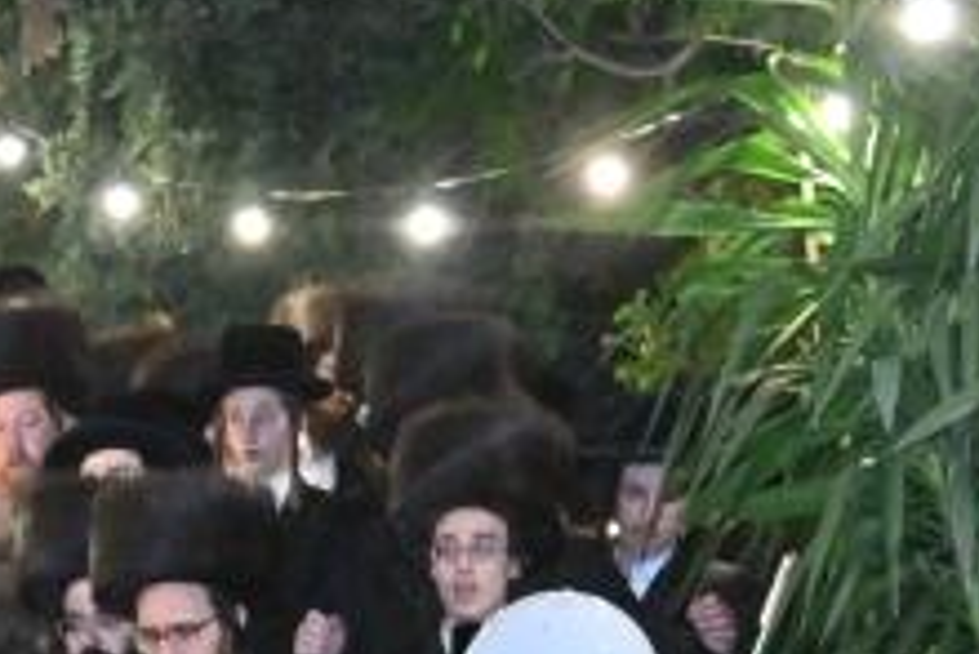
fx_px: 4816
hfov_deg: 11.4
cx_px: -98
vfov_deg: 7.3
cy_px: 1488
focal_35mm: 177
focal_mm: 38
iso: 1000
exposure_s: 1/160
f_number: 4
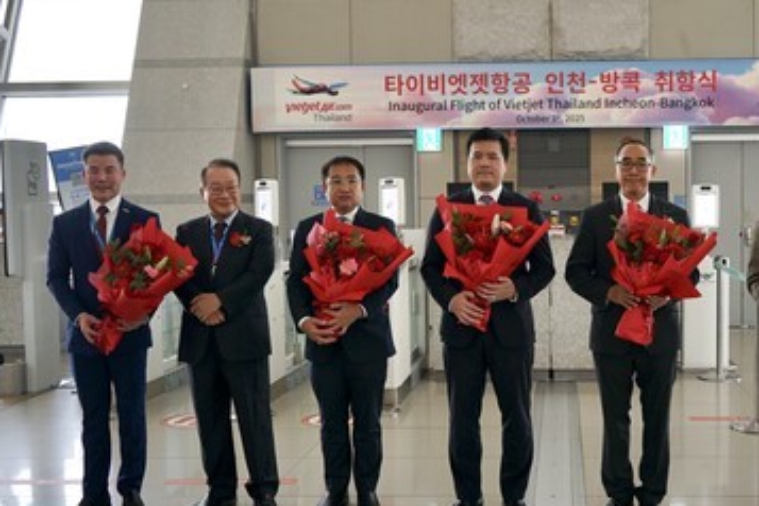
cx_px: 529
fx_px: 991
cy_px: 255
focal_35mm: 47
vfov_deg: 28.6
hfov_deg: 41.2
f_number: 4
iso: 200
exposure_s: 1/60
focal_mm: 28
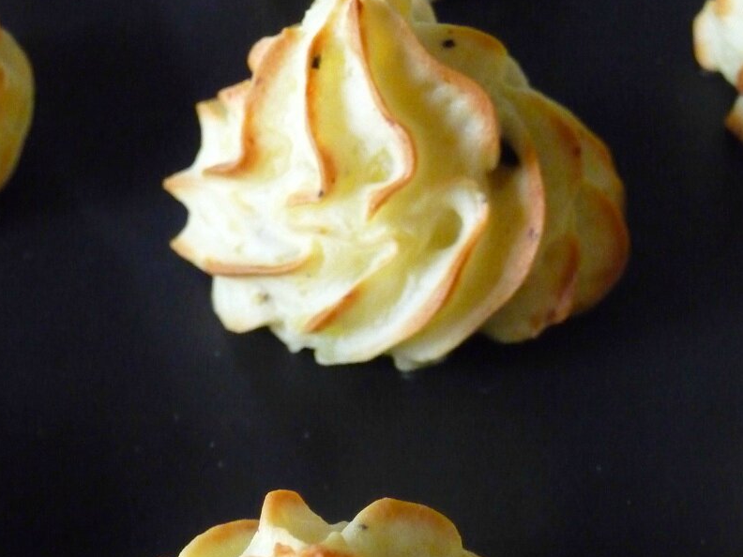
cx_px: 371
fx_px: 1588
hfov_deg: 26.3
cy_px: 460
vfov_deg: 19.7
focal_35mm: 74
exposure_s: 1/20
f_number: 4.3
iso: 800
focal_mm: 9.3
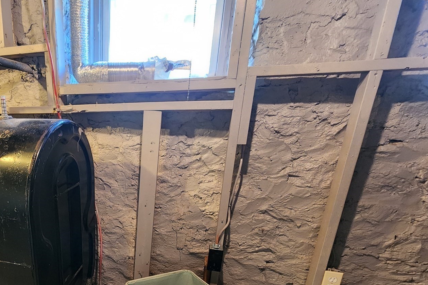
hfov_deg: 72.5
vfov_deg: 54.3
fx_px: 262
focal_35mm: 22
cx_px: 101
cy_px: 216
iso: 500
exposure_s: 1/30
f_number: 2.2
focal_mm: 2.2
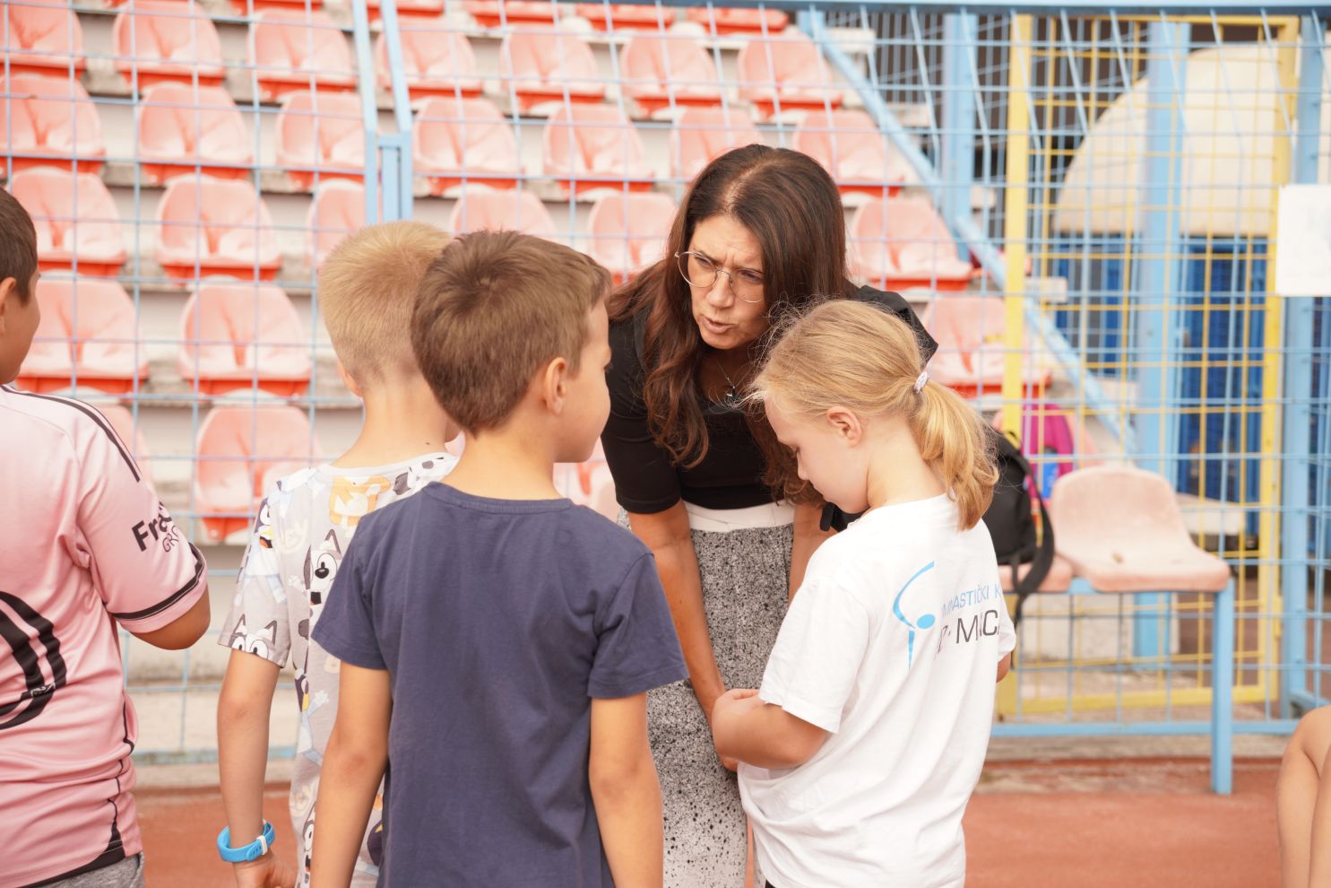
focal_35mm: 75
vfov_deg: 18.2
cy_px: 444
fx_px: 2773
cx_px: 666
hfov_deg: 27.0
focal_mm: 50
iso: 100
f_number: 4
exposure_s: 1/400
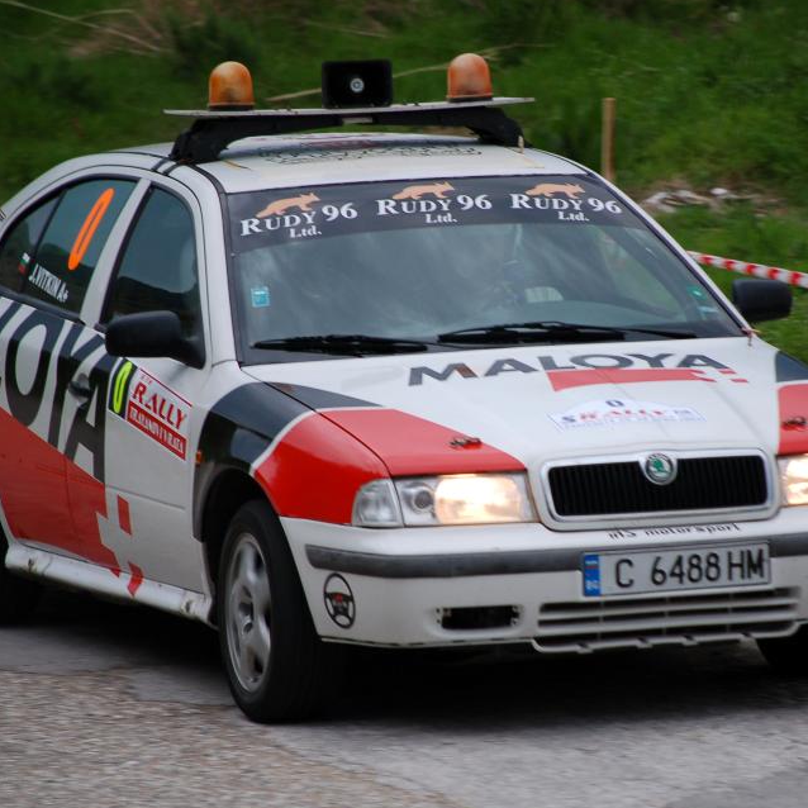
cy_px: 427
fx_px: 10801
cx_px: 524
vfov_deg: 4.3
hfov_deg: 4.3
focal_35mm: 409
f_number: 5.6
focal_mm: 200
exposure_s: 1/320
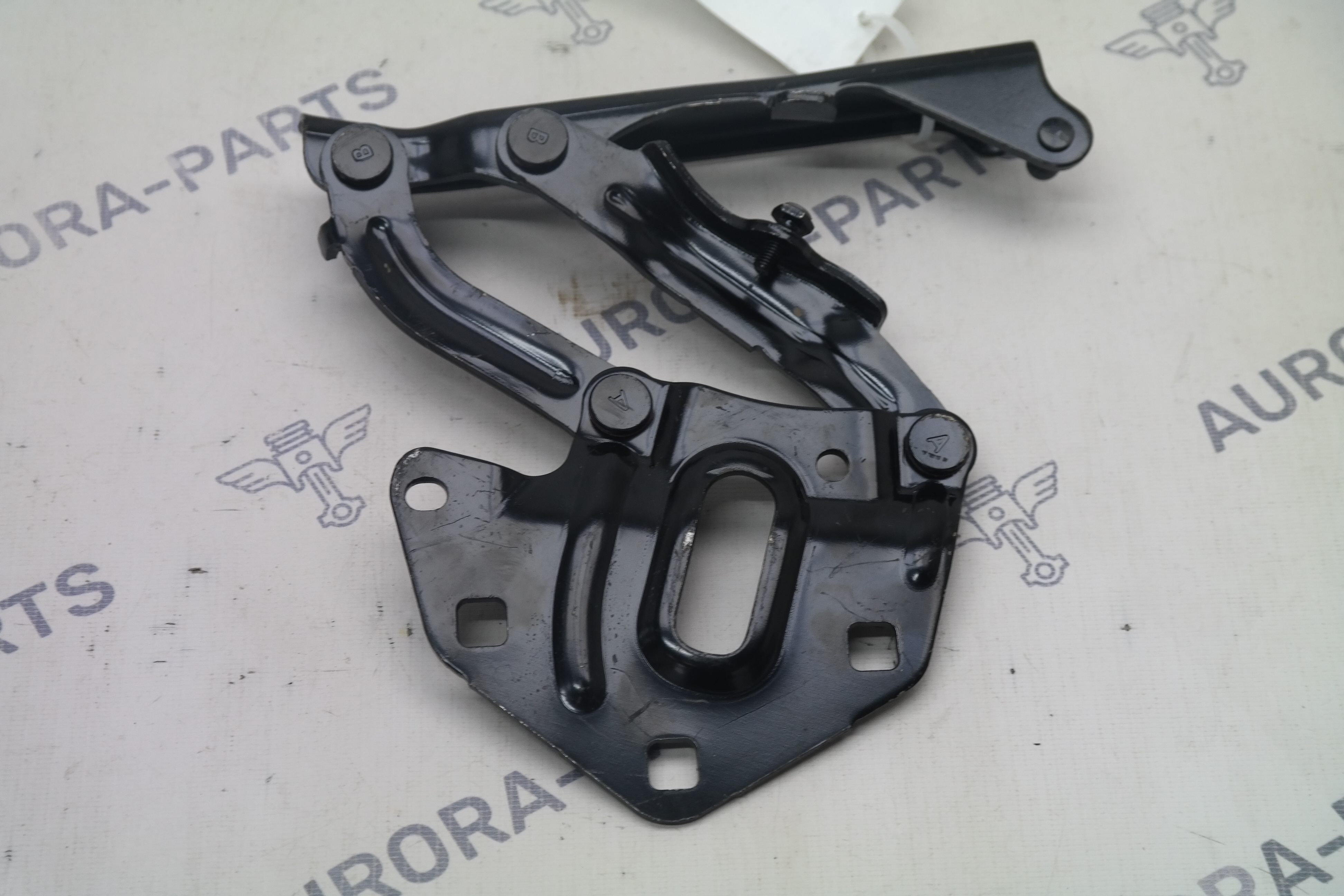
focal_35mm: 84
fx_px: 3136
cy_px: 448
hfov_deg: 24.2
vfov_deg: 16.3
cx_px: 672
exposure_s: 1/80
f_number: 5.6
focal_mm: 55
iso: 400
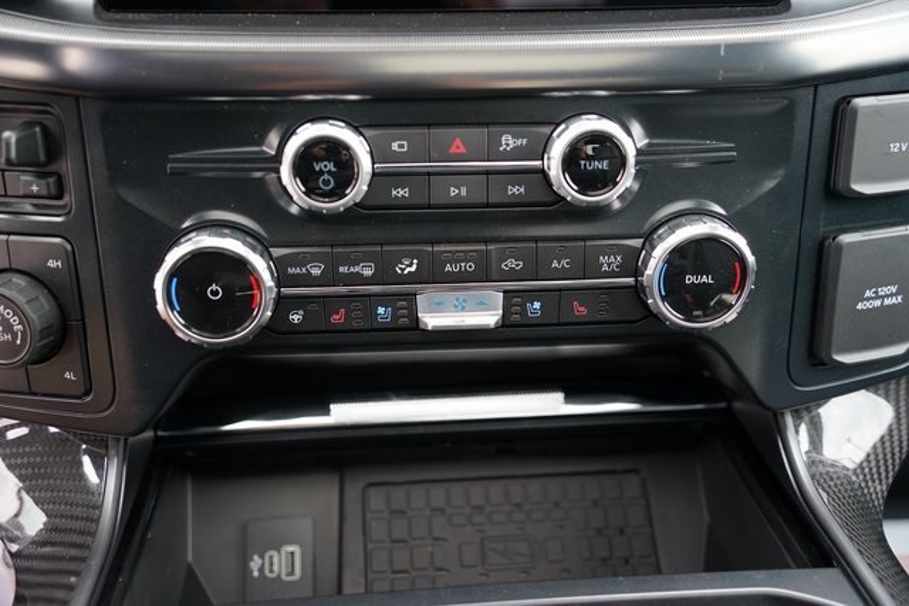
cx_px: 454
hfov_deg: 51.9
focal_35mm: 37
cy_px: 303
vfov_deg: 36.0
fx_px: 934
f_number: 3.5
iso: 1600
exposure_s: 1/160
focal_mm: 37
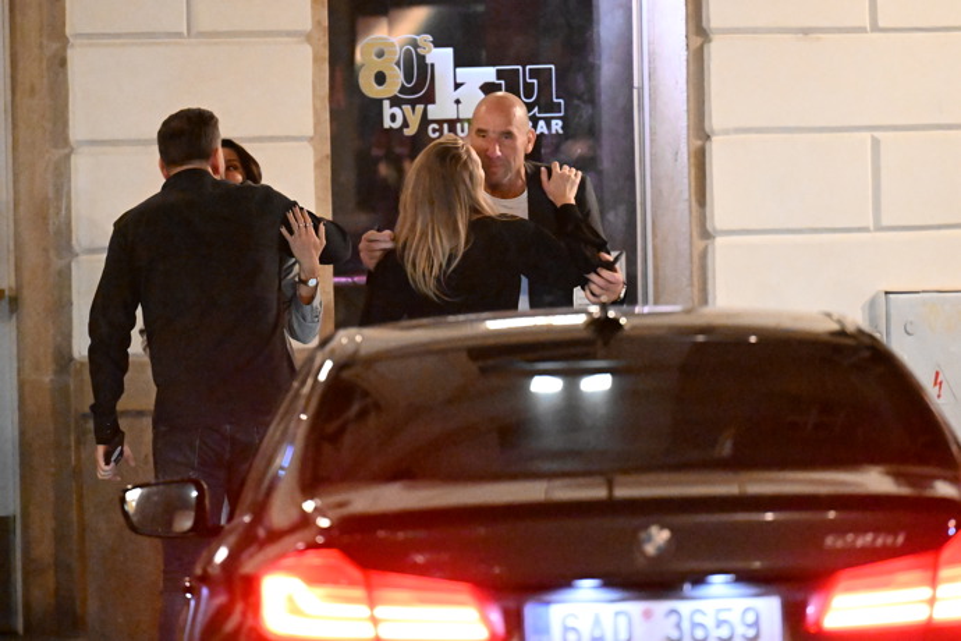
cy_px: 320
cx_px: 480
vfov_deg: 4.6
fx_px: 8008
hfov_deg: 6.9
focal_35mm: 300
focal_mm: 200
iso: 25600
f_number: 2.8
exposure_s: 1/100
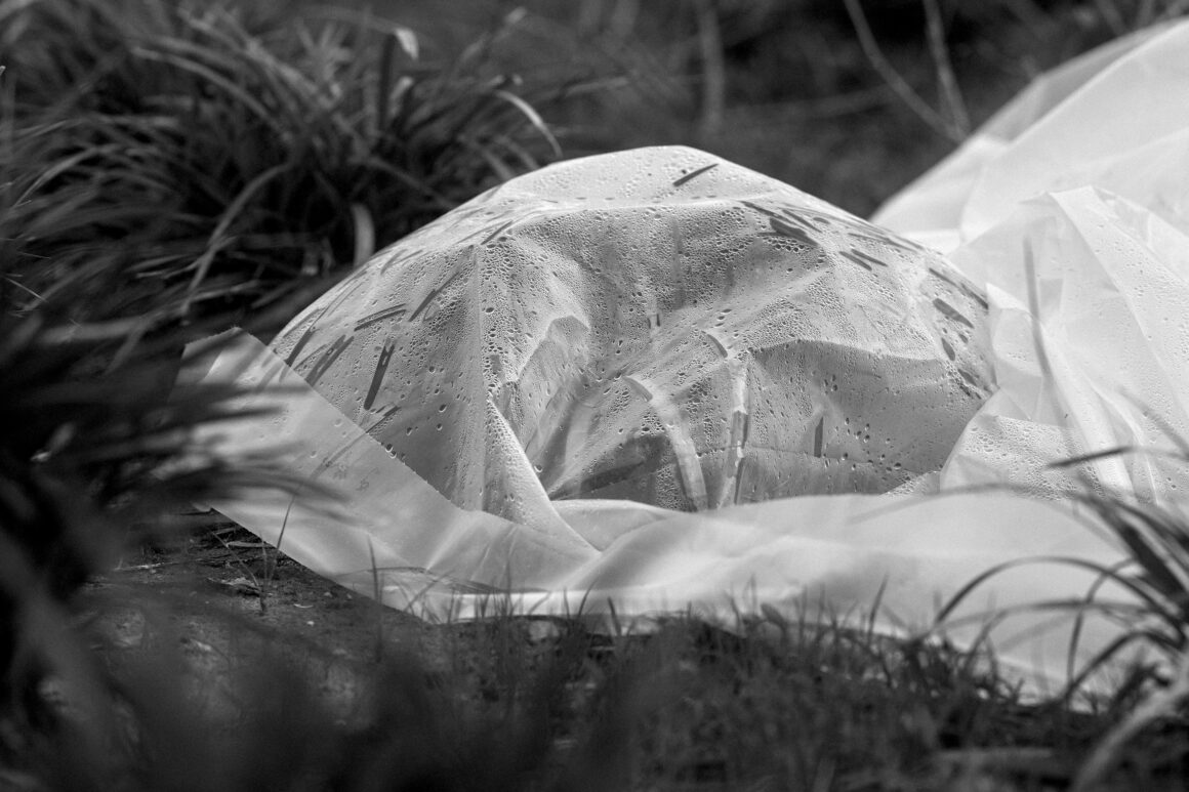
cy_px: 396
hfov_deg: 15.2
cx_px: 594
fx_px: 4458
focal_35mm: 135
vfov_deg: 10.2
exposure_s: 1/200
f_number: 5.6
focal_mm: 135
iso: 800
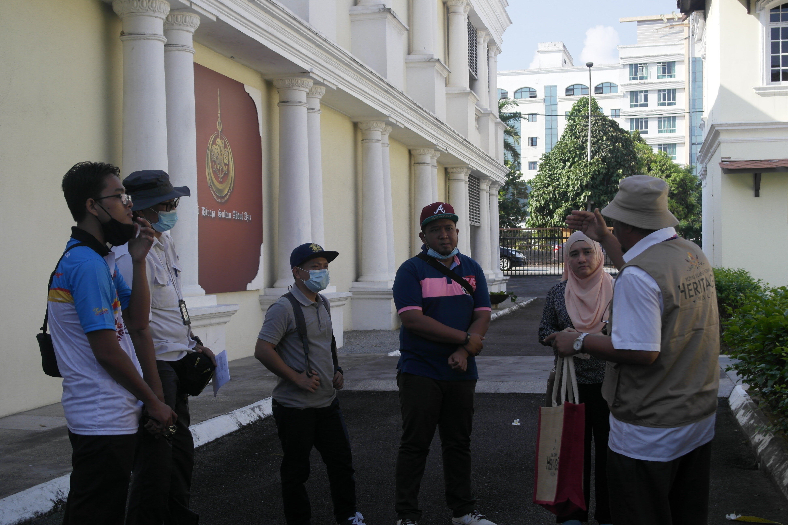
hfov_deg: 42.7
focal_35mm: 46
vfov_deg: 29.2
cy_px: 262
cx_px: 394
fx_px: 1007
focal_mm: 30
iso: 200
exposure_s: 1/320
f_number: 5.6
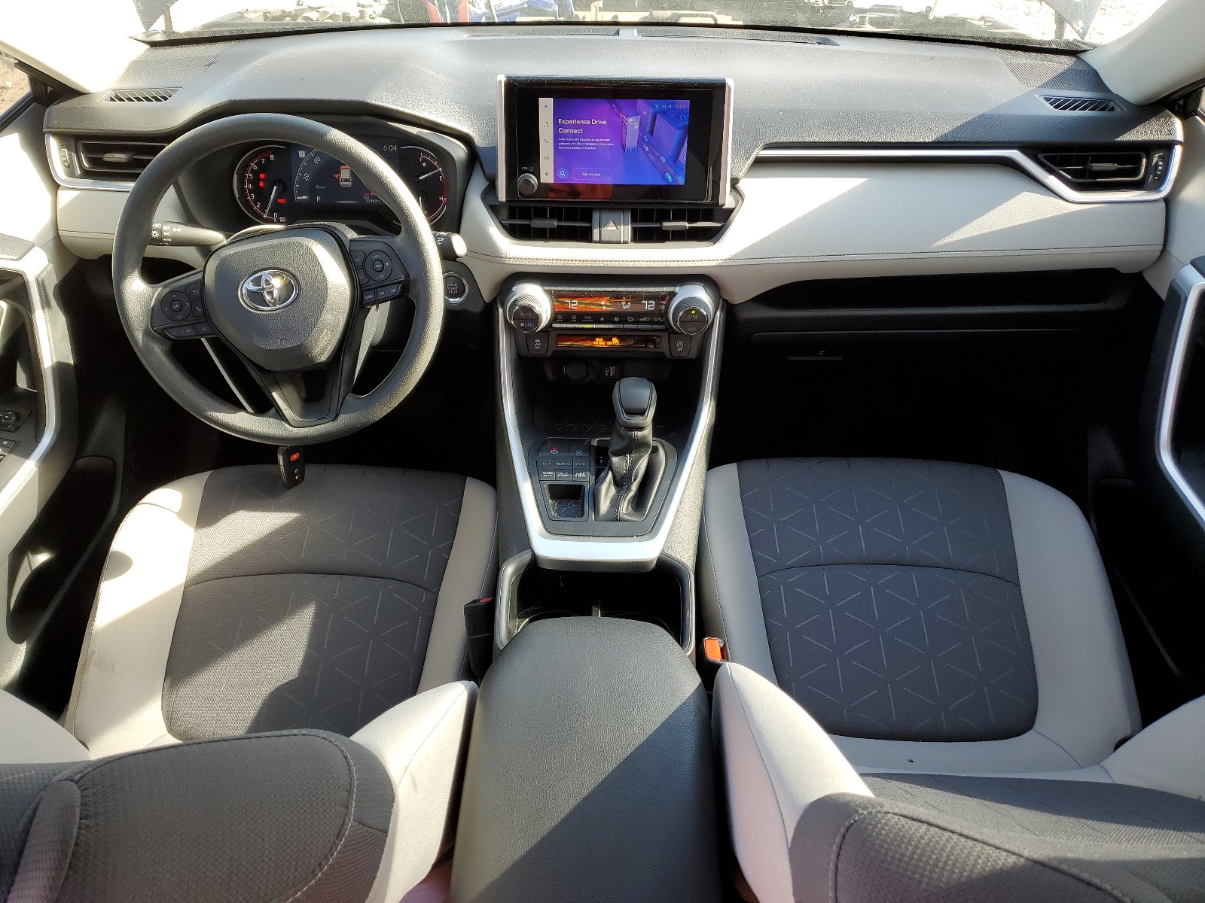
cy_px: 452
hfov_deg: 67.3
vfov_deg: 53.1
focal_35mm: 26
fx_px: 905
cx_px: 602
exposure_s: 1/154
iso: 50
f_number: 1.5
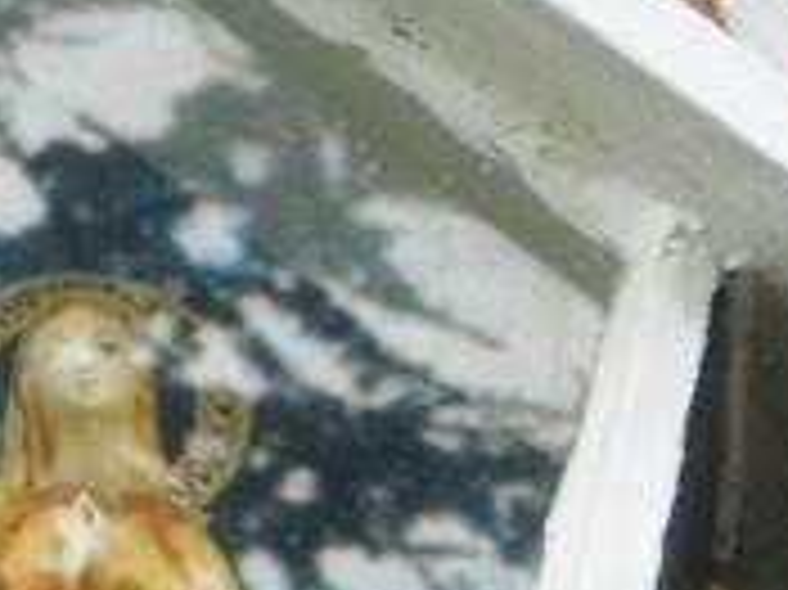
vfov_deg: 2.9
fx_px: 11647
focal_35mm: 512
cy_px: 554
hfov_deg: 3.9
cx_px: -9
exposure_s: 1/250
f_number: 6.6
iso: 640
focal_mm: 25
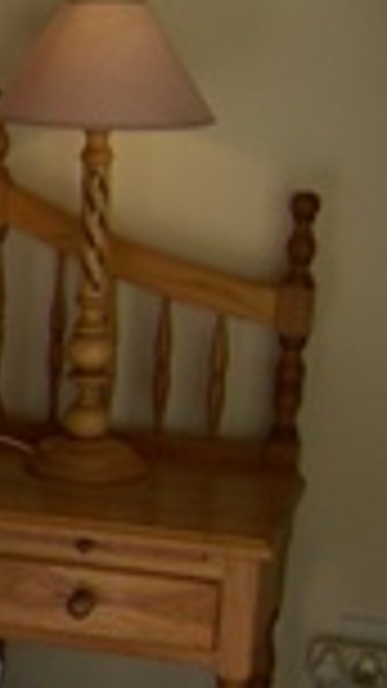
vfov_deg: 18.4
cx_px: -603
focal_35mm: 115
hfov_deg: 9.2
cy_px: 567
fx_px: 2099
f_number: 2.8
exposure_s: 1/200
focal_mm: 5.85
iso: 64
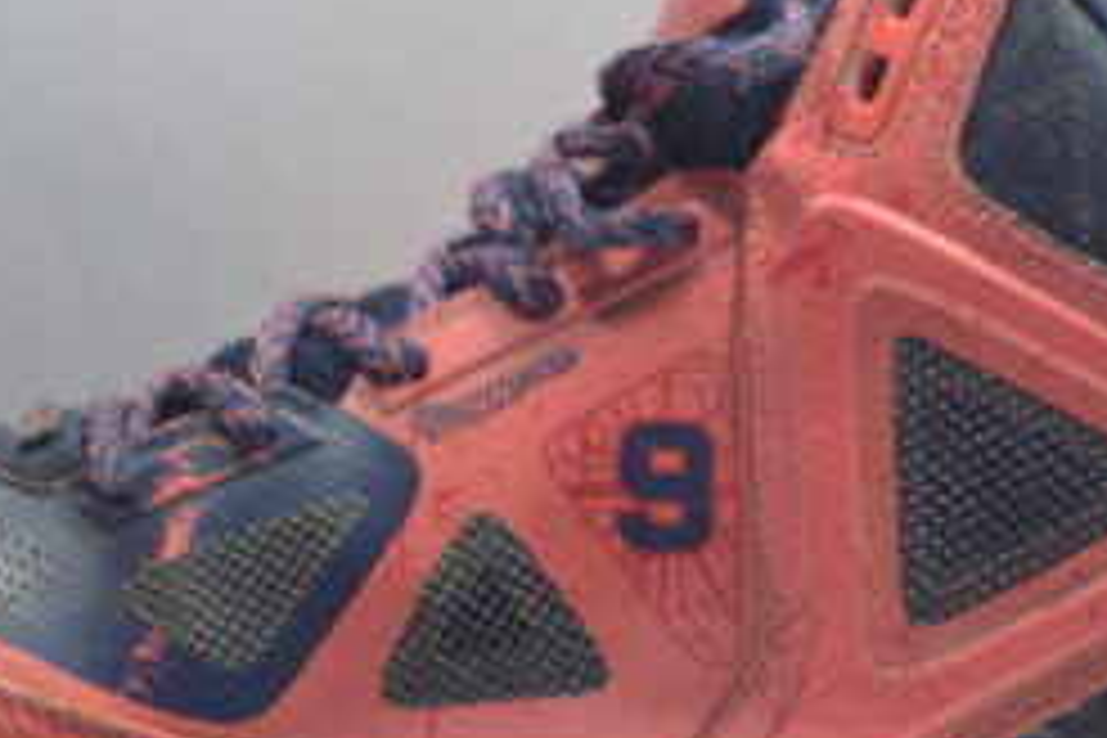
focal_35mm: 493
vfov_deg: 2.8
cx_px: 639
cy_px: 335
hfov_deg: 4.2
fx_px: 15165
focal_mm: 135
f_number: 4.2
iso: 640
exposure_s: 1/125
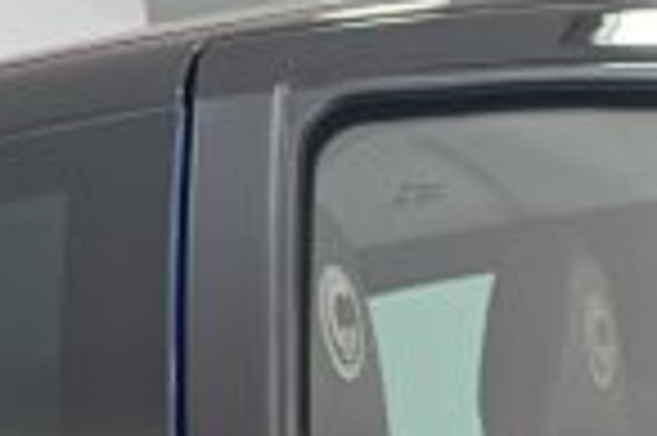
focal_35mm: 168
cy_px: 1216
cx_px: 1170
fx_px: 3063
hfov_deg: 11.4
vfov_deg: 7.4
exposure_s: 1/100
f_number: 1.65
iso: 390
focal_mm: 6.11
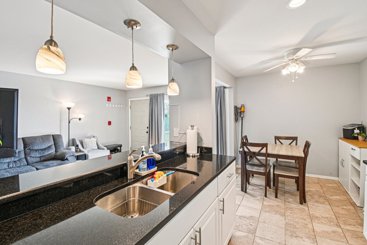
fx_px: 153
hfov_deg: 100.4
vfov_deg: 77.3
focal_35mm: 15
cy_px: 122
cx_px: 184
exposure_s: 1/13
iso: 400
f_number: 8
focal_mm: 10
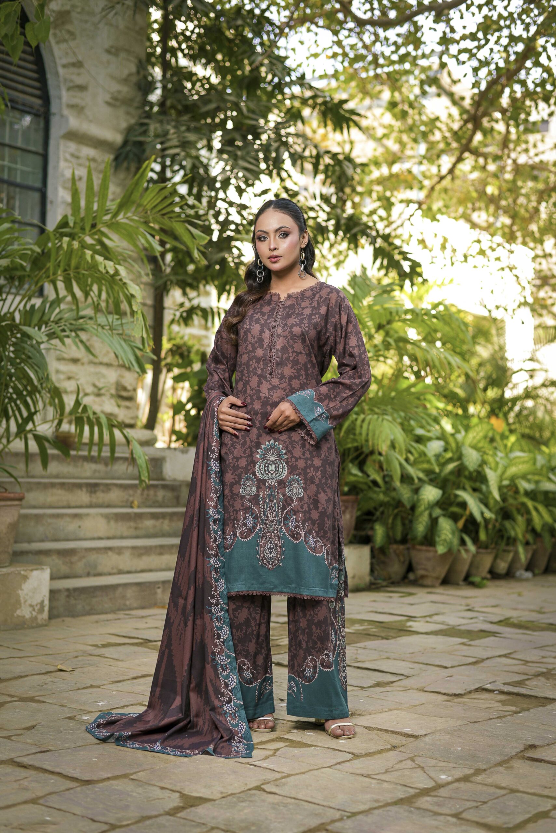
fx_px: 1157
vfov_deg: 39.6
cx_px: 278
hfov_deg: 27.0
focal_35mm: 50
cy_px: 416
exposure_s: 1/160
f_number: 2.8
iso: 80
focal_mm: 50
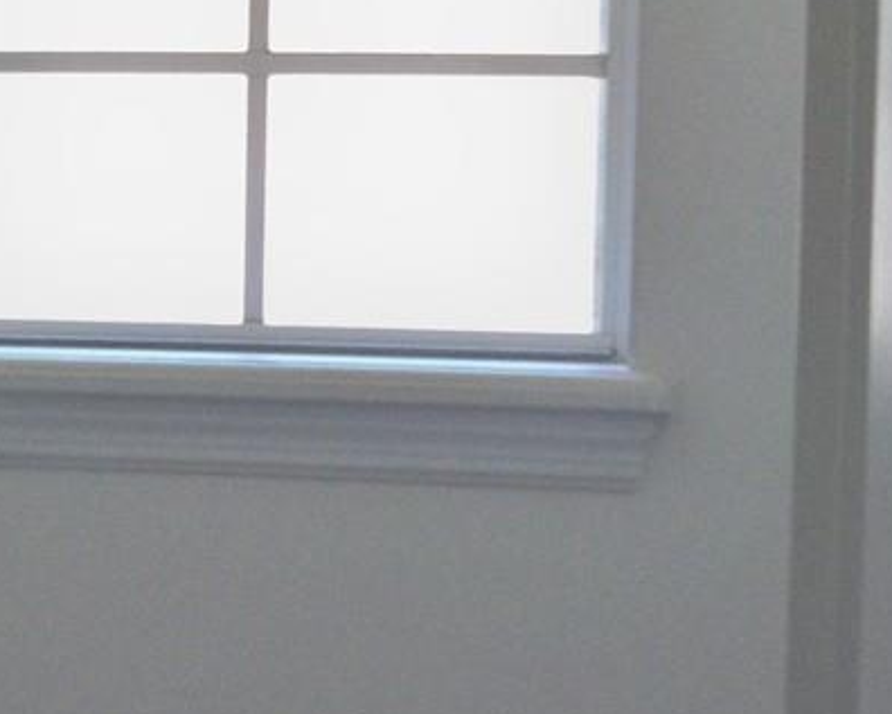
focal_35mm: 138
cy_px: 944
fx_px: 3644
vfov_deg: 10.9
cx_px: 419
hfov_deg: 14.0
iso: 200
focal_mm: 6.2
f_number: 3.5
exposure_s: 1/30
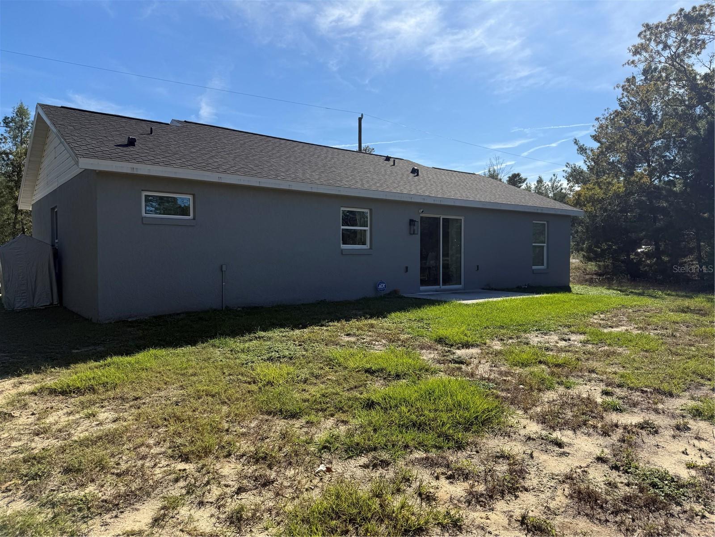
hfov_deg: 71.6
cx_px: 358
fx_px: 496
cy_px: 268
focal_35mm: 24
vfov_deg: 56.8
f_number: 1.78
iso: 80
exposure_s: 1/4673
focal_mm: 6.76
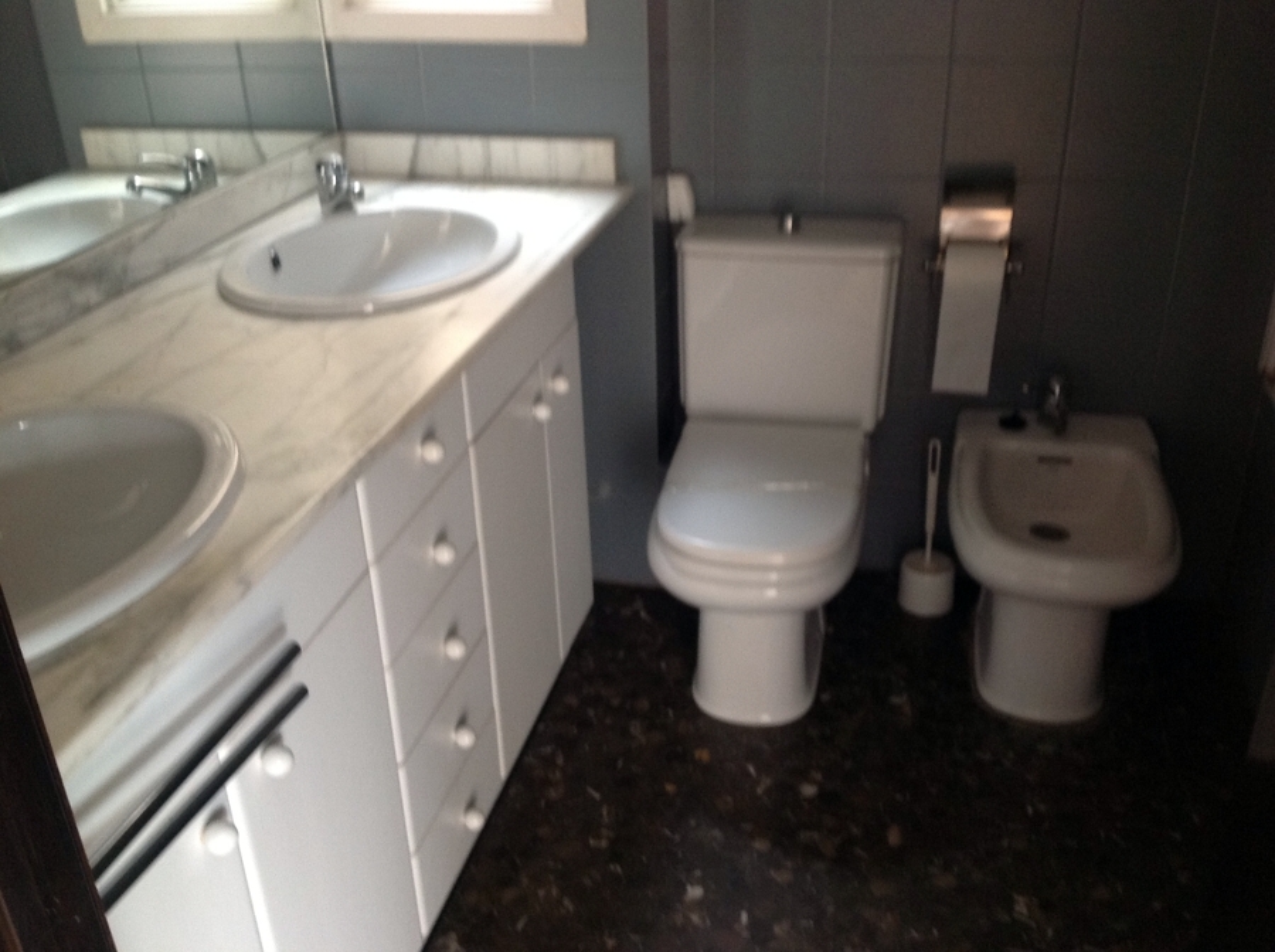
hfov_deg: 52.7
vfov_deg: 40.6
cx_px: 638
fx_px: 1287
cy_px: 476
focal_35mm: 35
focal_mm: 4.28
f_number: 2.4
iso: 200
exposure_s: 1/15
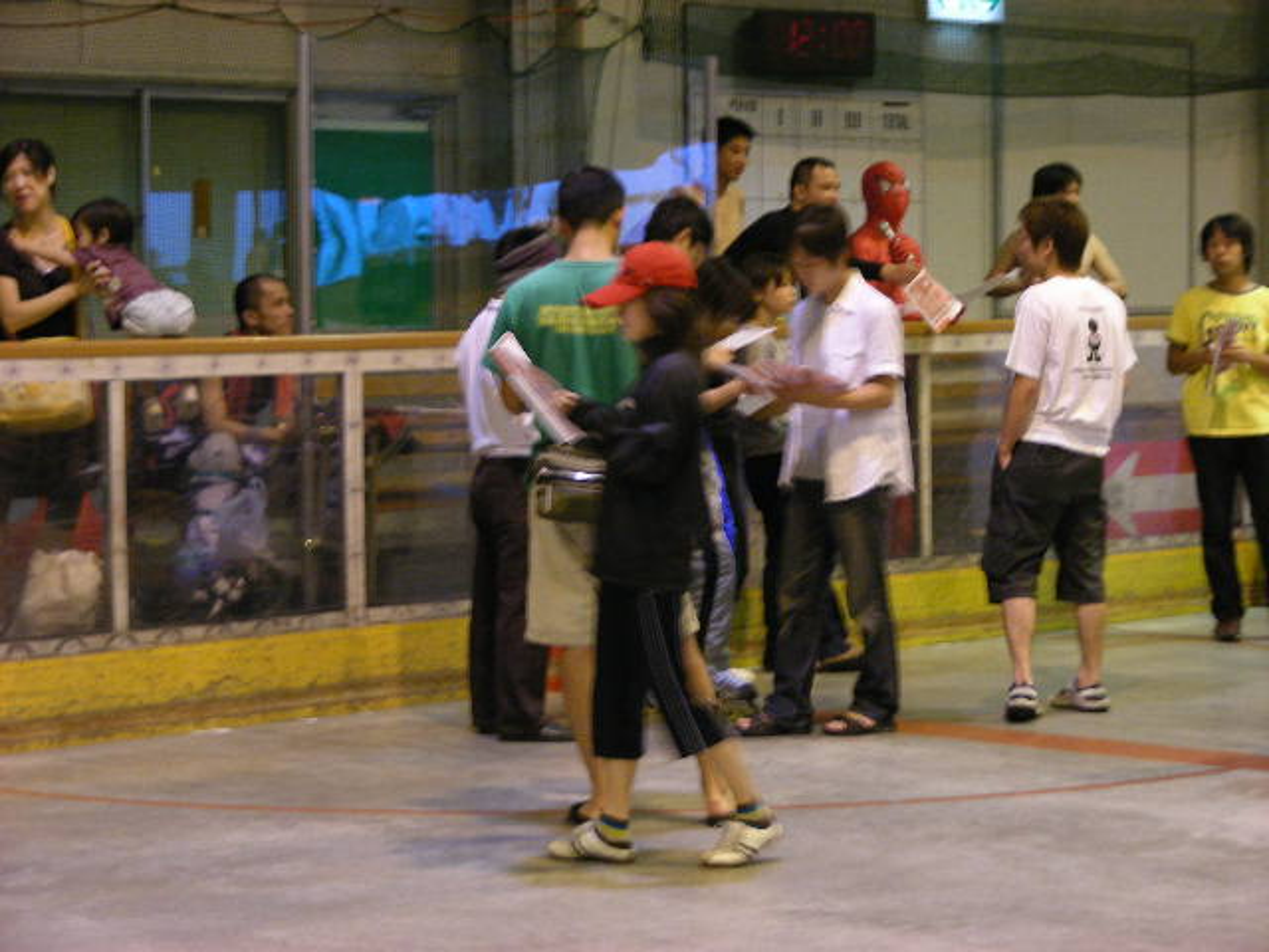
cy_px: 476
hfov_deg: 19.8
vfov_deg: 14.9
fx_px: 3629
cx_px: 634
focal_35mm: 99
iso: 200
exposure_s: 1/23
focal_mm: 16.5
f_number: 3.5
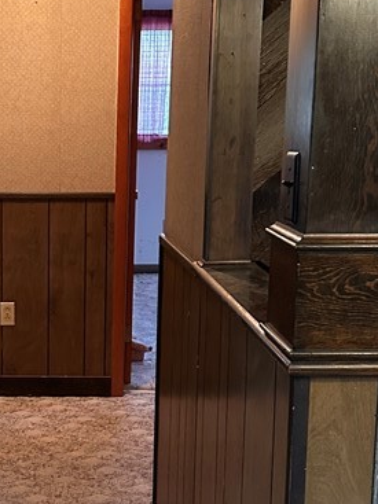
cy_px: 287
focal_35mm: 67
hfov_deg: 21.6
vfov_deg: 28.9
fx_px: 976
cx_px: 59
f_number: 1.78
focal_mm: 6.86
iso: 800
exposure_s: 1/40
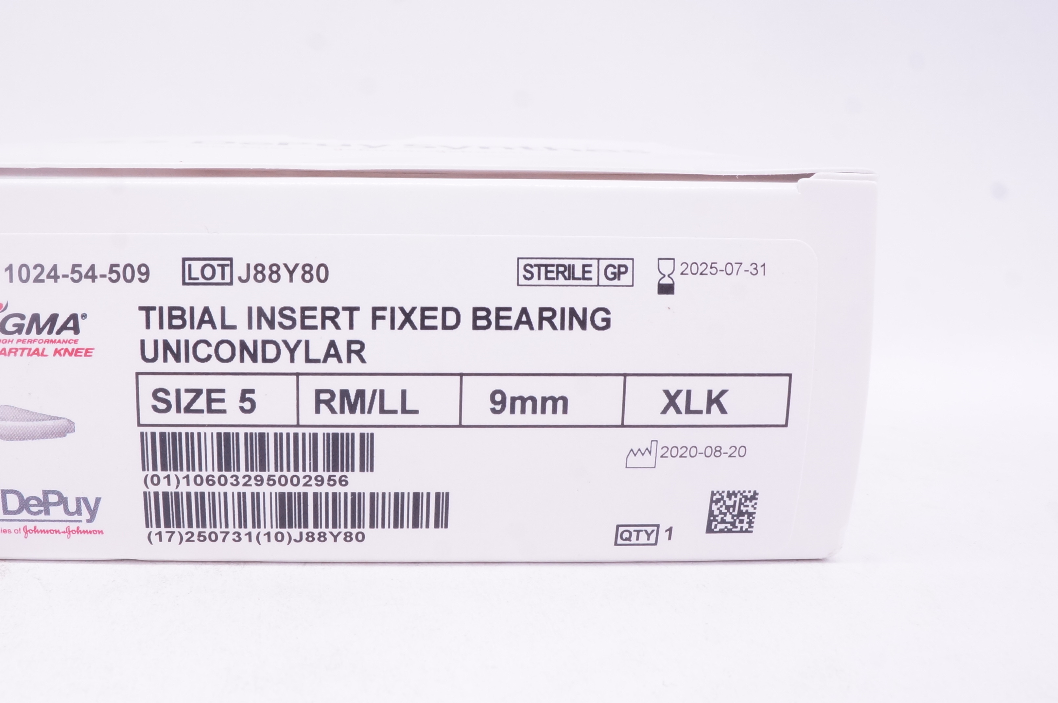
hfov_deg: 46.7
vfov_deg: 32.6
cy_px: 364
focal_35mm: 41
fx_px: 1204
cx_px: 349
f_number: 14
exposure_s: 1/20
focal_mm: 18
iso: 800
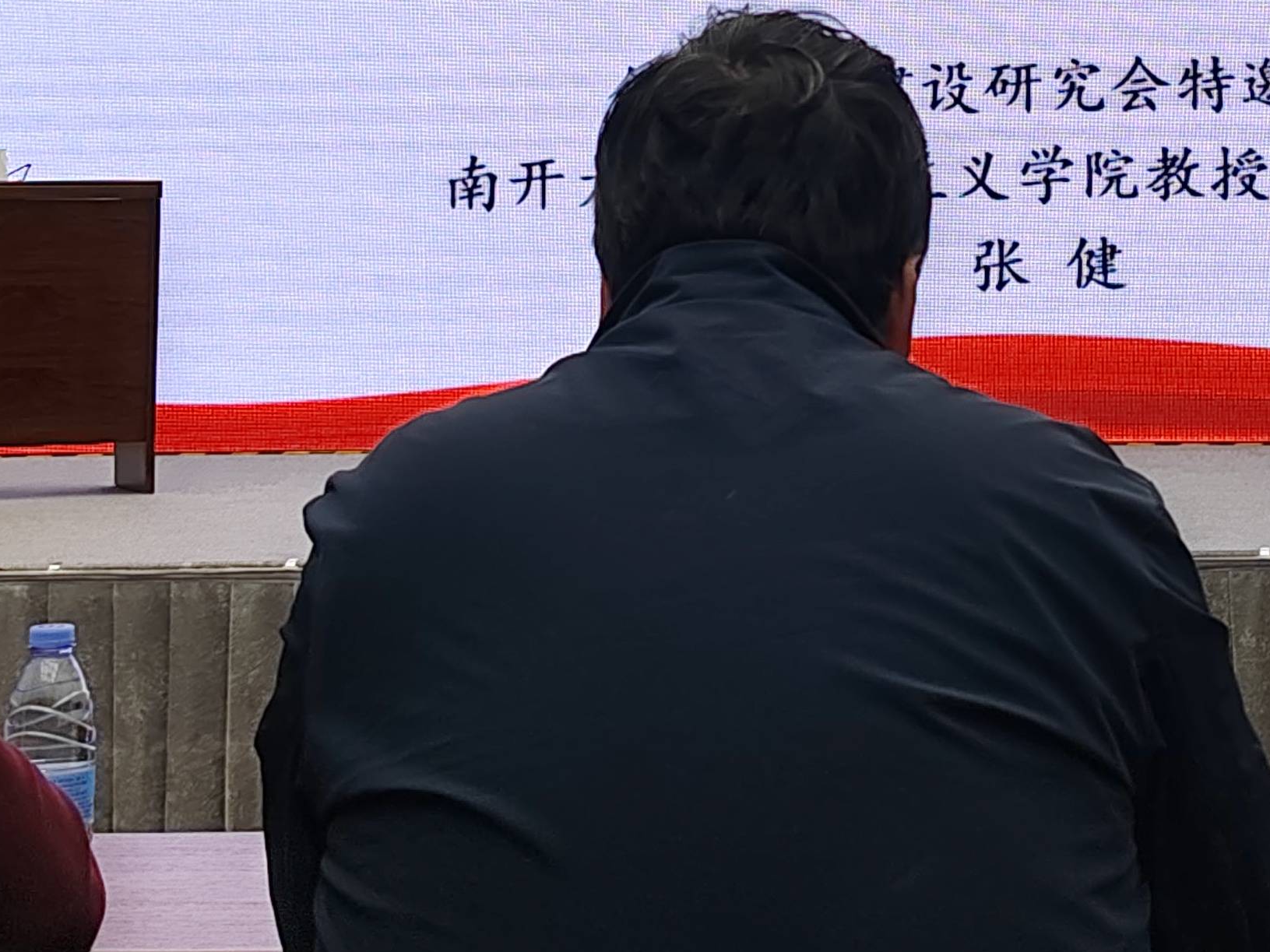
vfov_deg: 16.8
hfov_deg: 22.8
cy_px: -103
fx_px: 3118
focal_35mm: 85
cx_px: 952
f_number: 1.8
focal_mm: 6.14
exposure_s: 1/100
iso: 178
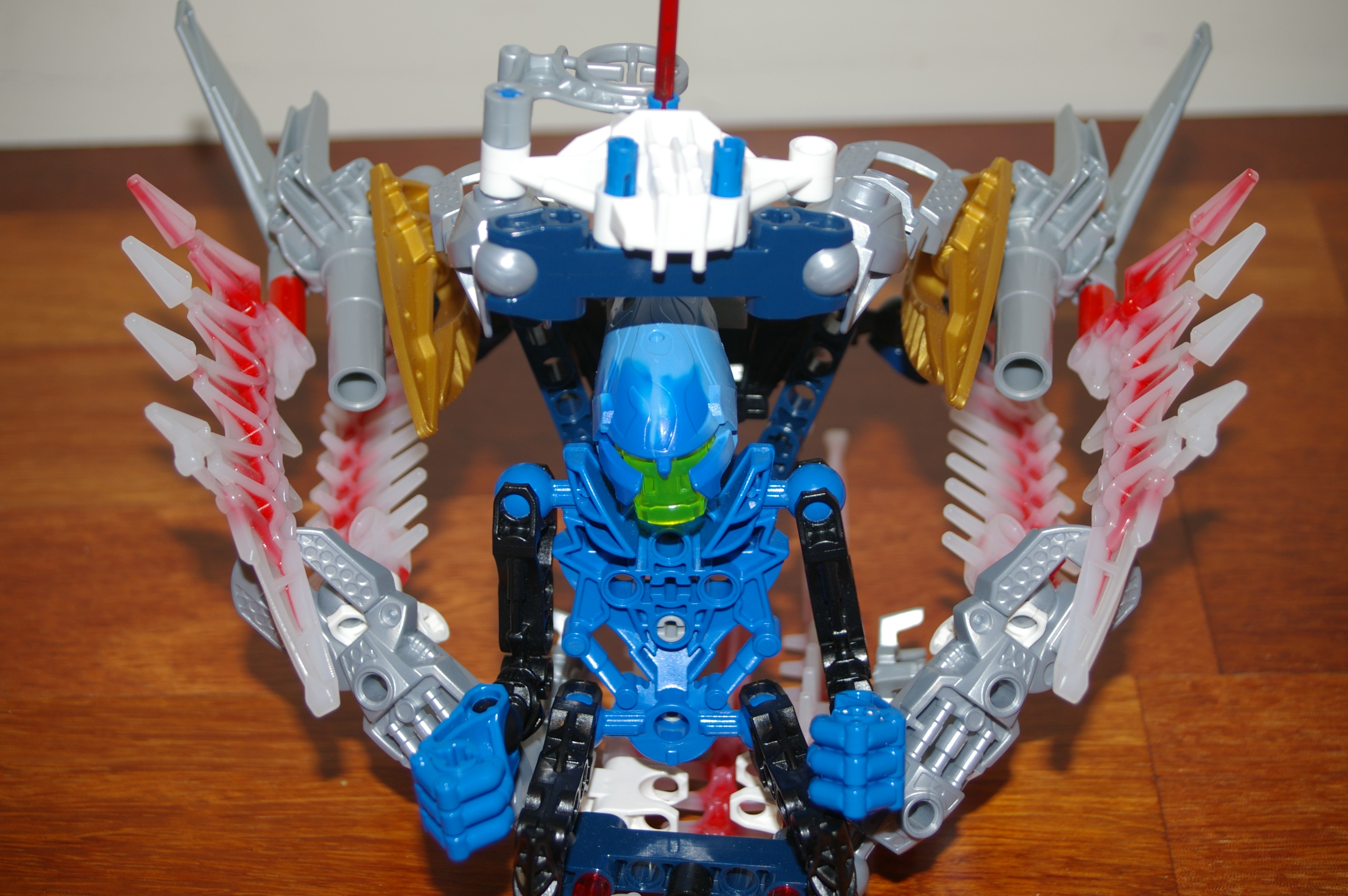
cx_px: 674
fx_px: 2806
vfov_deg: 18.1
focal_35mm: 75
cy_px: 448
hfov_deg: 27.0
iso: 200
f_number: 5.6
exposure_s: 1/60
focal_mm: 50
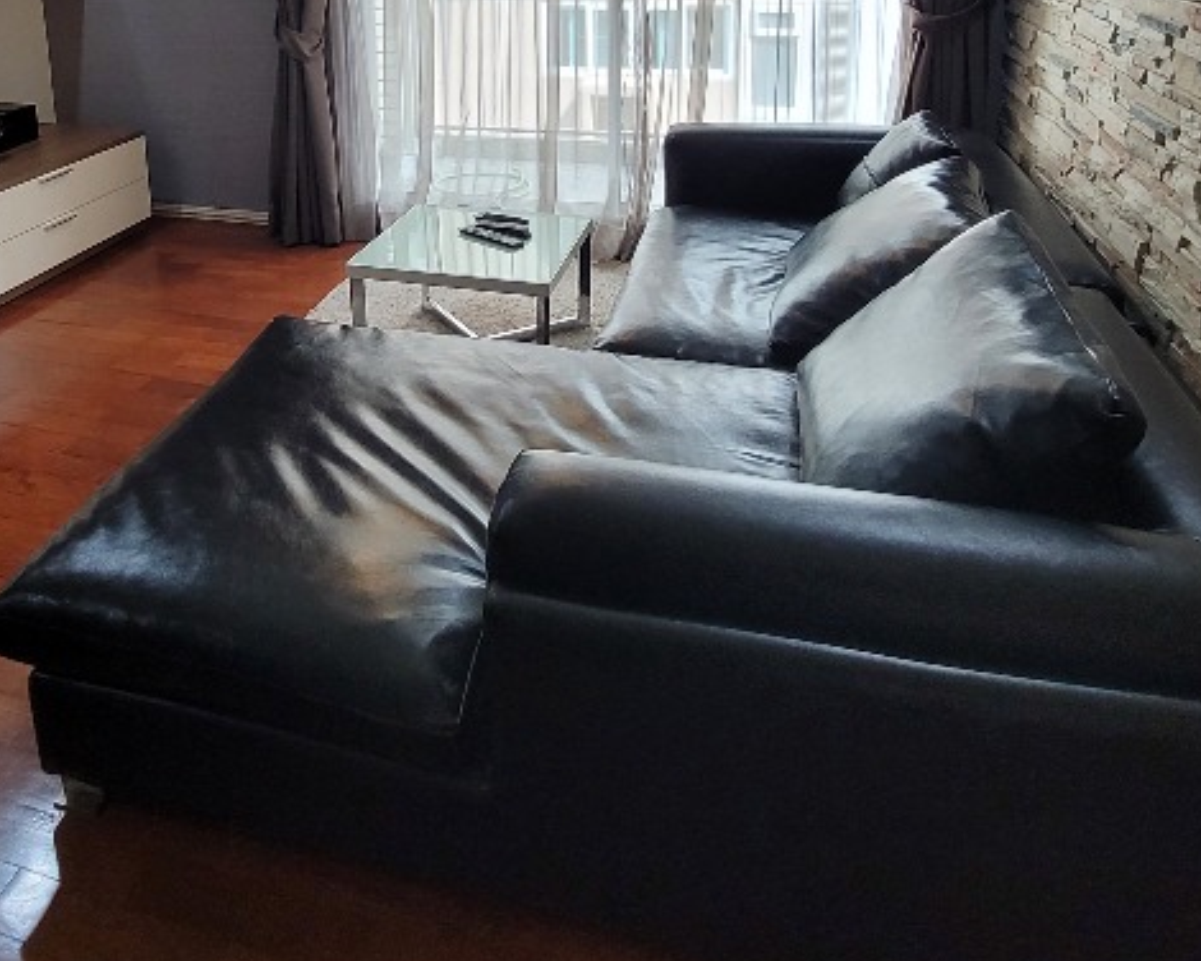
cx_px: 406
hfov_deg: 62.6
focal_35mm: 27
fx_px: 960
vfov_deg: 47.6
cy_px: 92
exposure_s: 1/50
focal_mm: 1.74
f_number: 2.2
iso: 125
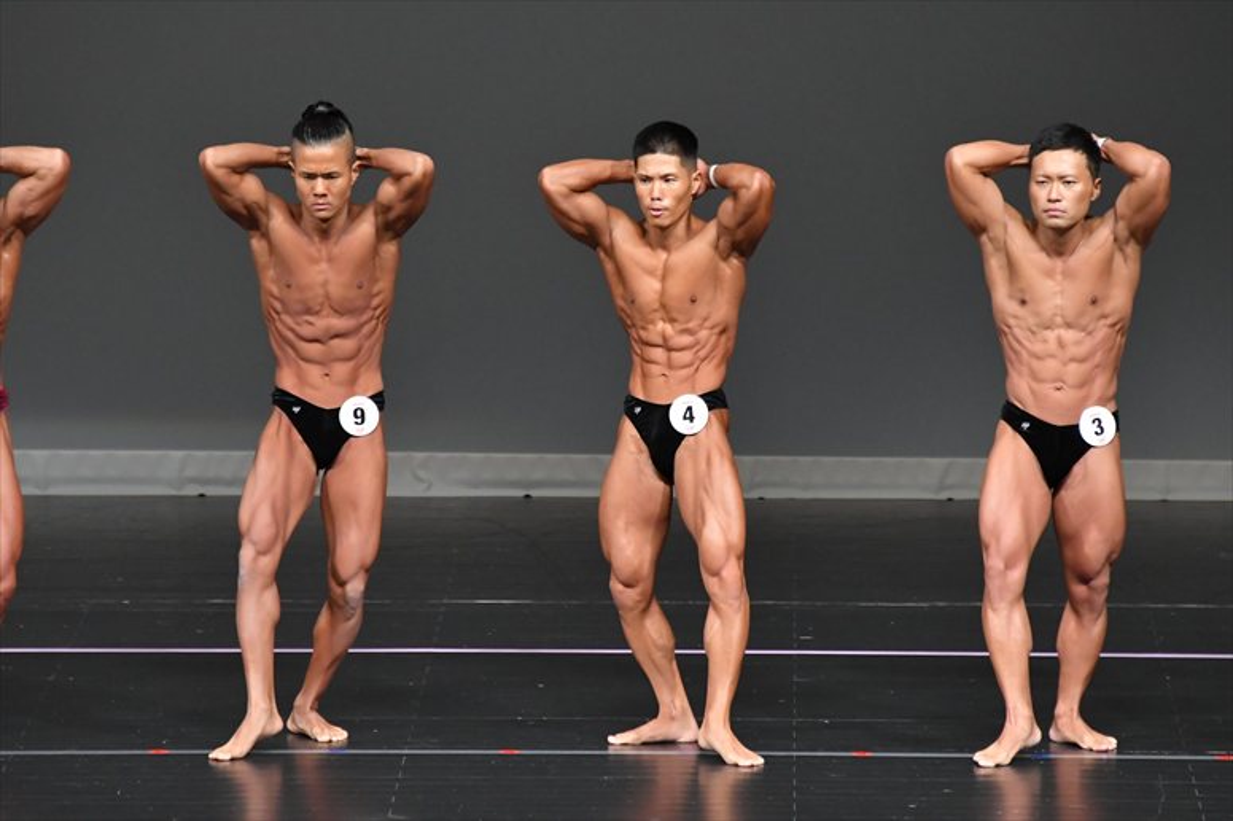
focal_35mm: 315
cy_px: 410
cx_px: 616
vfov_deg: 4.4
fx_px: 10784
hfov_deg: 6.5
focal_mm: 210
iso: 4000
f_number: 5.6
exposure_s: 1/400
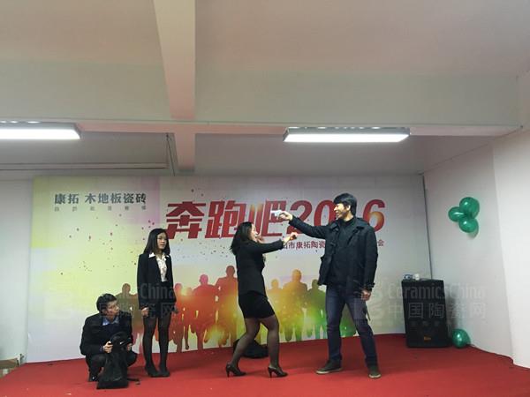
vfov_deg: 48.2
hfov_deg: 61.7
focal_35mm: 29
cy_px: 198
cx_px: 265
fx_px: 444
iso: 200
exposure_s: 1/33
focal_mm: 4.15
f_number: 2.2
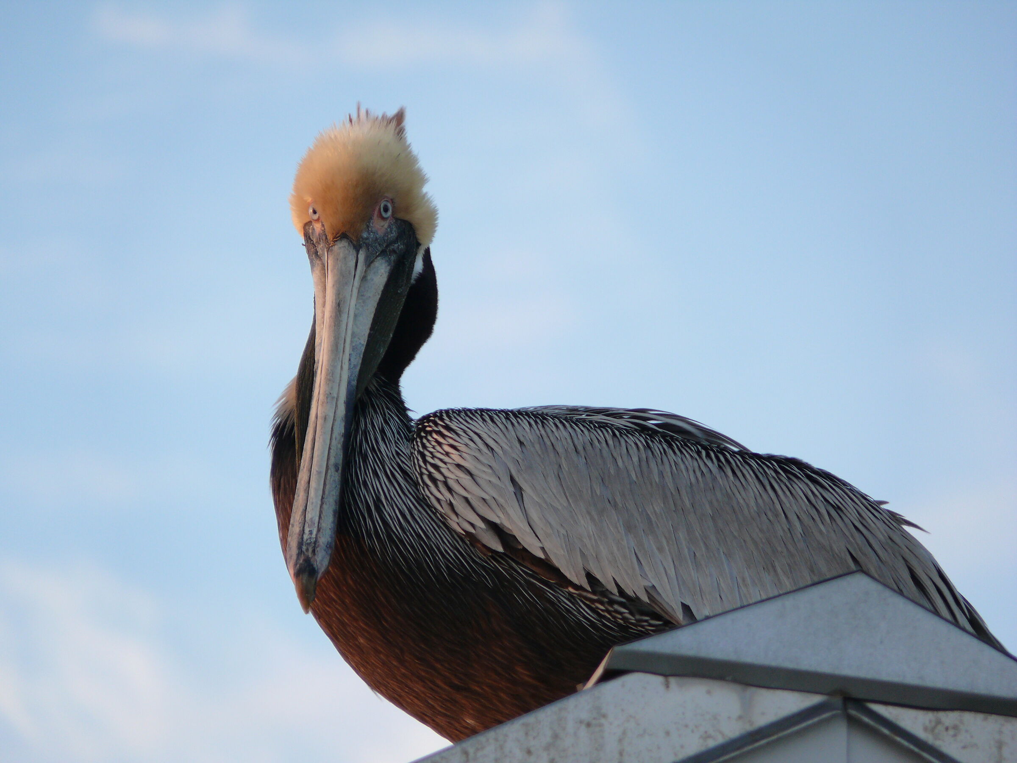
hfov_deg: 4.7
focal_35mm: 420
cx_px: 508
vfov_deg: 3.5
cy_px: 382
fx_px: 12339
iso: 100
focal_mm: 88.8
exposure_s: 1/100
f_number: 3.7
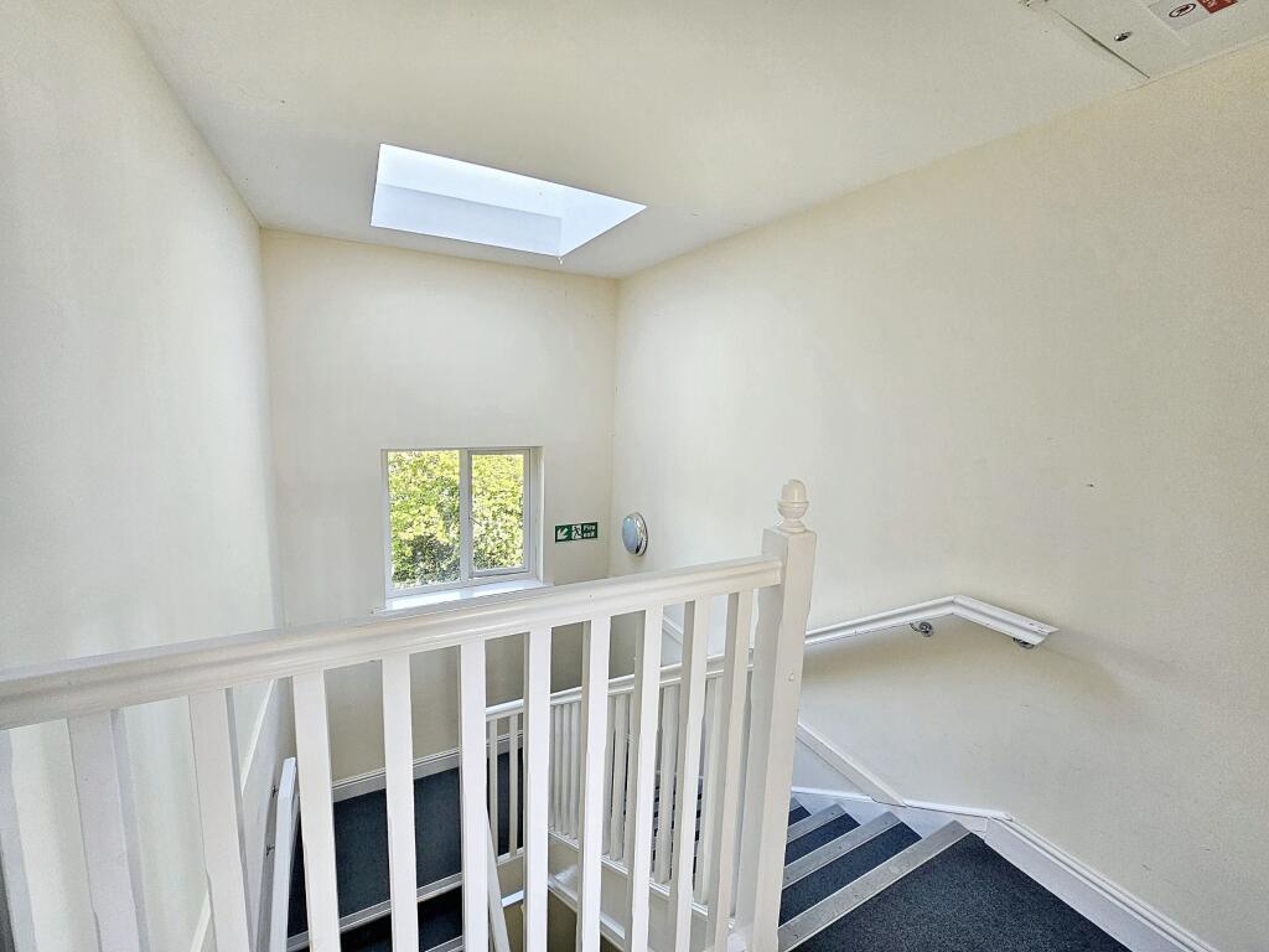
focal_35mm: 13
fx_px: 477
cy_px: 476
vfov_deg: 89.9
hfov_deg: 106.2
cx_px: 634
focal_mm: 2.2
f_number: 2.2
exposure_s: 1/50
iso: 64
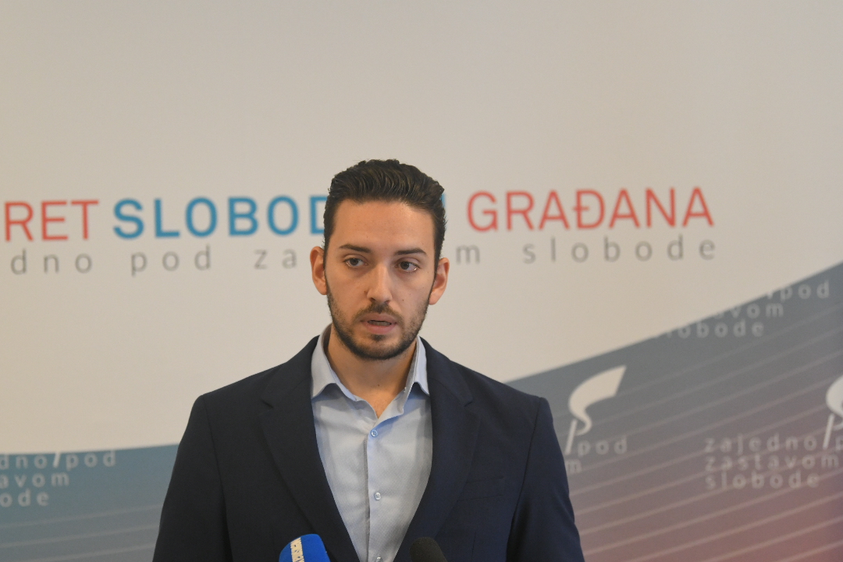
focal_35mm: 153
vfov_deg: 9.0
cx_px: 301
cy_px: 285
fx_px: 3582
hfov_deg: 13.4
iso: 2000
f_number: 2.8
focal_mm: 102
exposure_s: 1/250
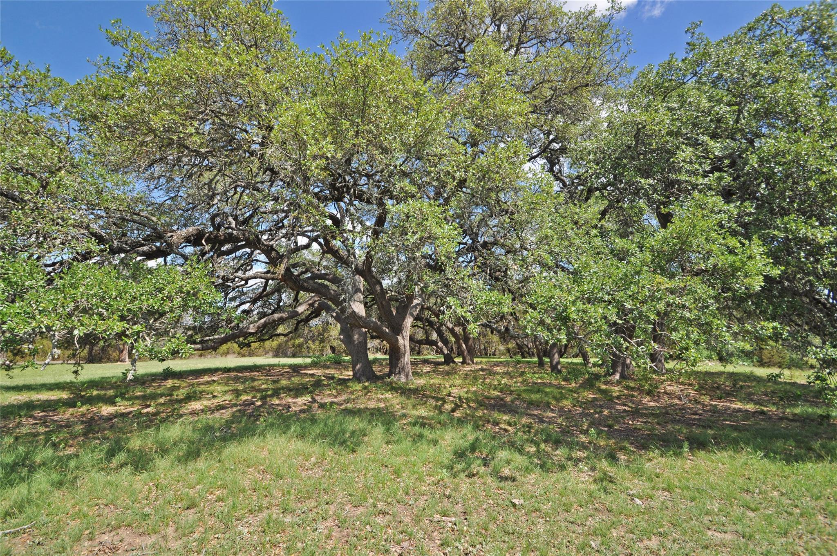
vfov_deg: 77.2
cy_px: 278
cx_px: 418
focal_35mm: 15
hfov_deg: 100.5
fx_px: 348
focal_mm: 10
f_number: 6.3
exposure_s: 1/500
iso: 250
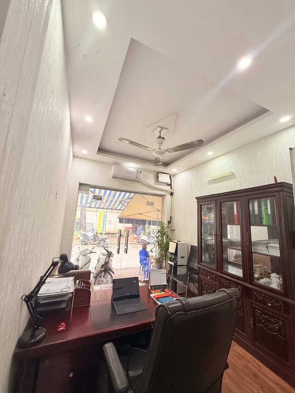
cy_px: 196
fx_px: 159
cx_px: 148
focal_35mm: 14
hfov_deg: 85.7
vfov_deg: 102.1
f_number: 2.2
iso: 160
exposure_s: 1/100
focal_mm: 2.22
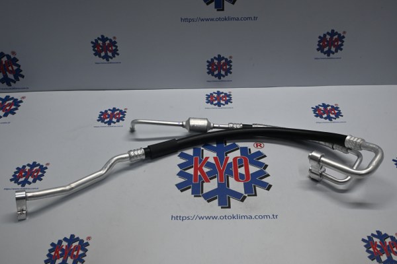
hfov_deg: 53.1
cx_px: 198
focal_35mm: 36
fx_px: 397
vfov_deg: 36.9
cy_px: 132
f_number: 4.2
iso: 400
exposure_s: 1/125
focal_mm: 24
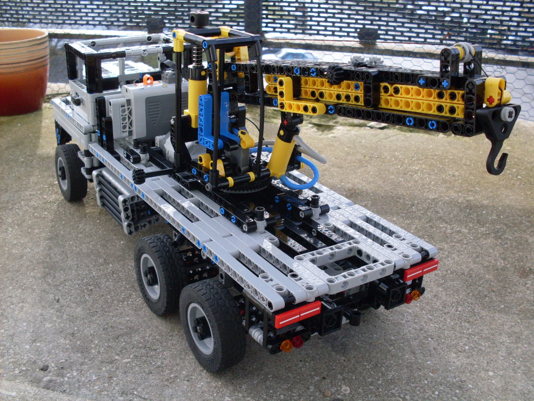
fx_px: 586
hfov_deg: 49.0
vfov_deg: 37.7
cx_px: 267
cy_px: 200
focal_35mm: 38
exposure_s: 1/180
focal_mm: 6.3
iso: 80
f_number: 2.8
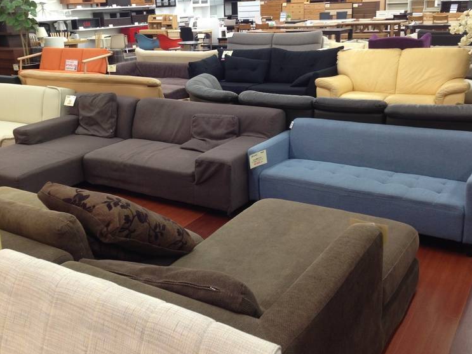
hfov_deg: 46.7
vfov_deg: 35.9
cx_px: 213
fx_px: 545
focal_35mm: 40
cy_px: 151
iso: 50
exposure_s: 1/24
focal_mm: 4.12
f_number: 2.4
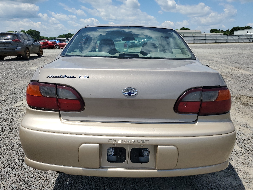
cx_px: 126
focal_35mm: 26
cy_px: 95
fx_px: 190
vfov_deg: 53.1
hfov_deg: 67.3
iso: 50
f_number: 1.5
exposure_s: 1/5000
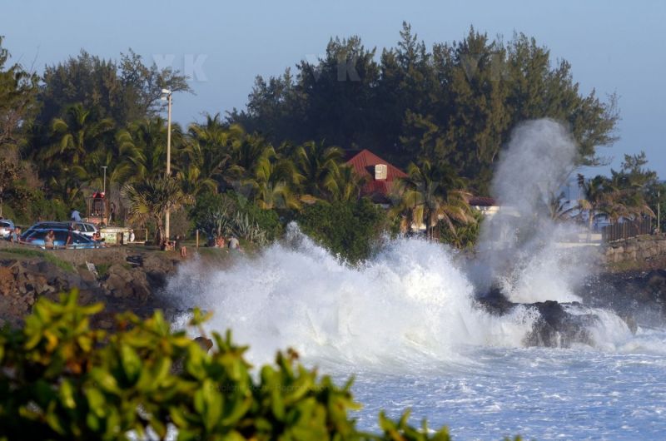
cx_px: 333
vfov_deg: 5.4
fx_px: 4708
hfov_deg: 8.1
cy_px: 220
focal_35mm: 255
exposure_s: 1/640
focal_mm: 170
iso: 250
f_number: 9
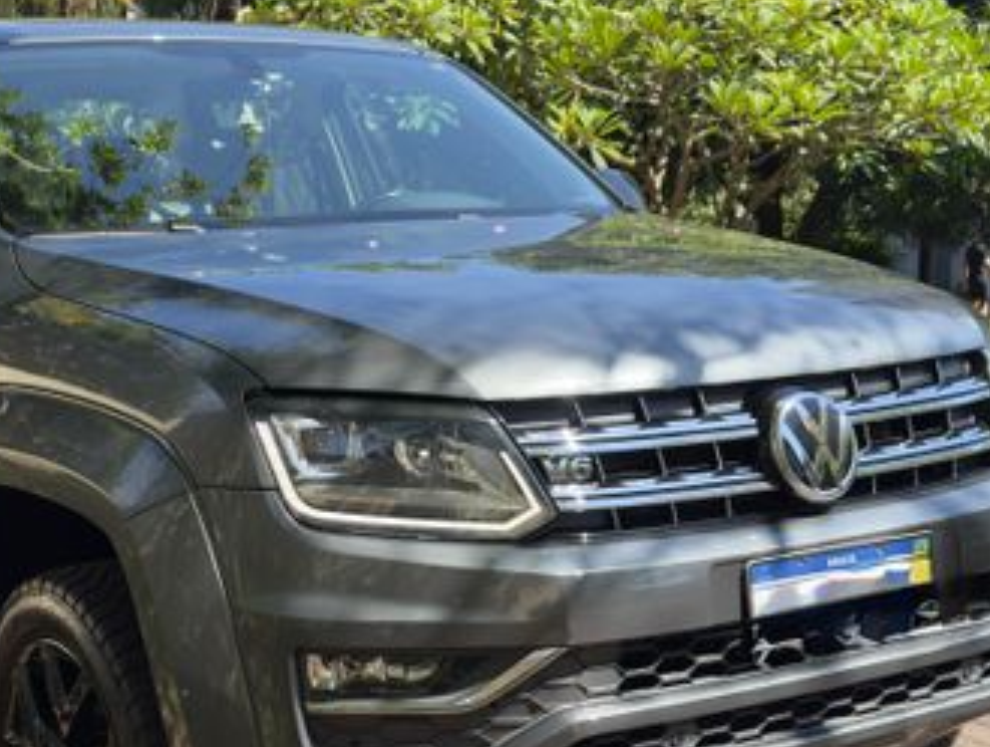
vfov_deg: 28.9
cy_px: 521
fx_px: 1433
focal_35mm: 50
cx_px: 379
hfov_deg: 37.9
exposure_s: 1/1757
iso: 100
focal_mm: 6.76
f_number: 1.78
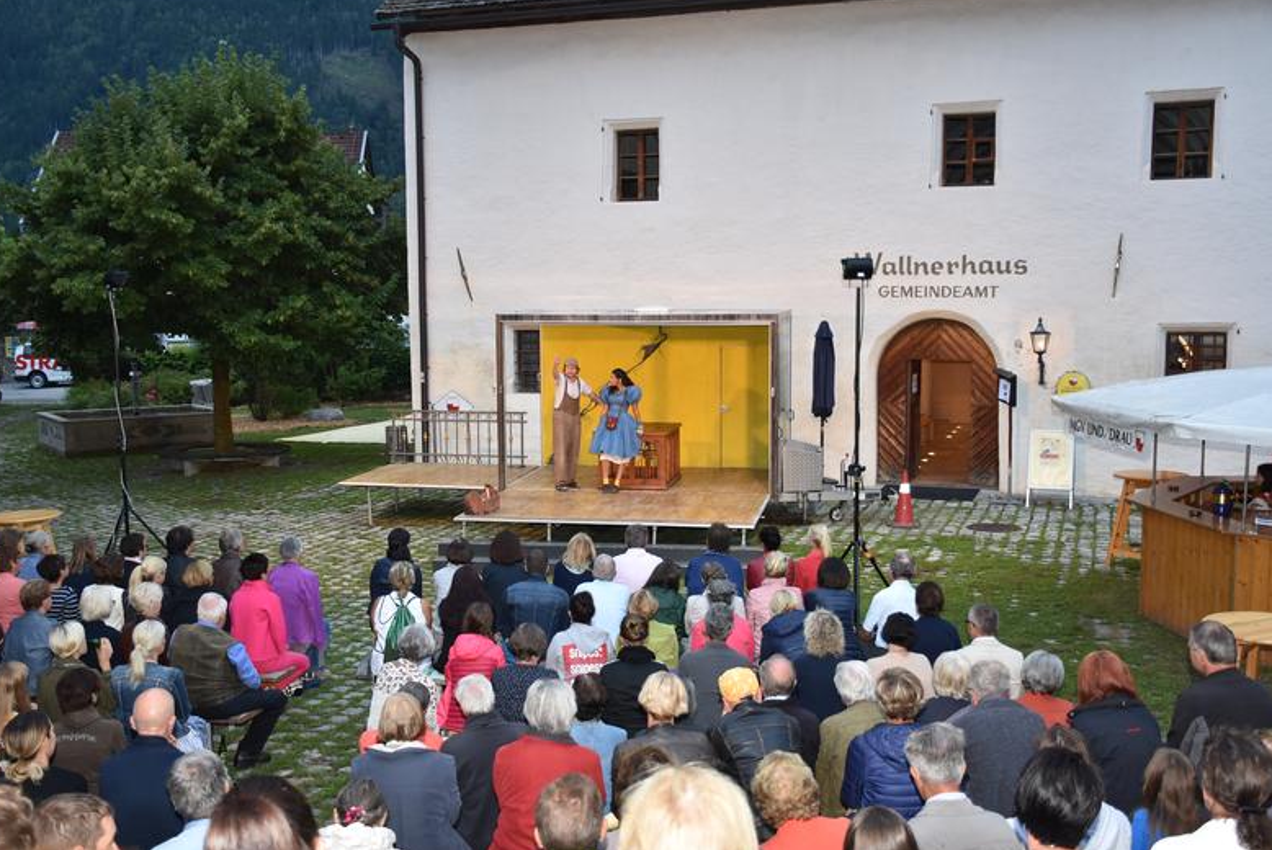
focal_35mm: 37
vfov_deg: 36.0
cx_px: 633
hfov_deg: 51.9
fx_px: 1308
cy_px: 418
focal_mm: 24
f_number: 4
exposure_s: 1/60
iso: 450
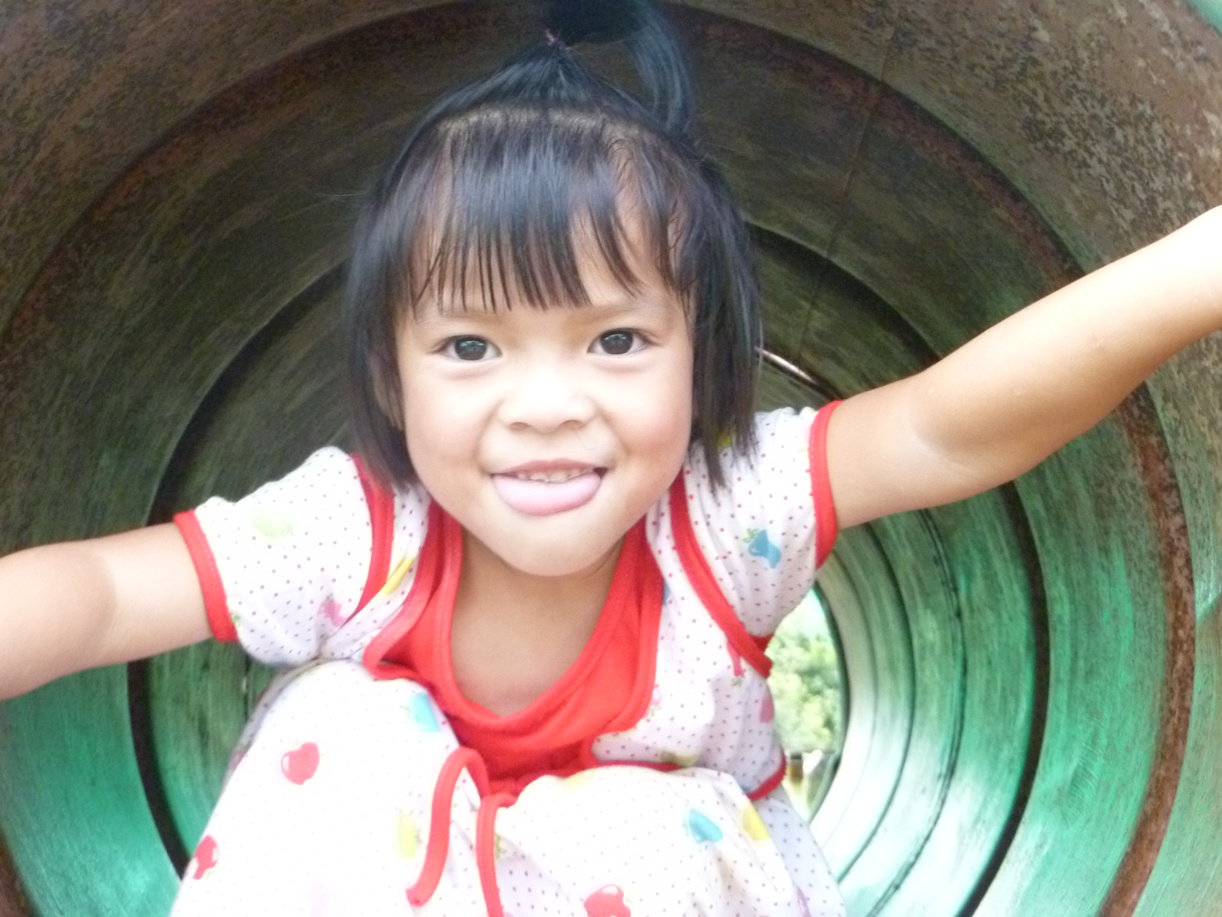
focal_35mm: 47
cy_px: 458
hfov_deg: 40.4
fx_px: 1659
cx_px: 611
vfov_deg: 30.9
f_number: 3.8
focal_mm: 8.4
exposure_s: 1/125
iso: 800
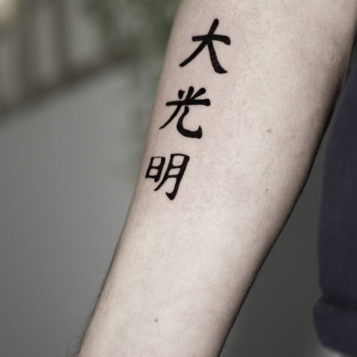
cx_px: 156
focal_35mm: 72
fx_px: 840
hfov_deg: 24.0
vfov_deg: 23.8
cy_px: 107
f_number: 3.2
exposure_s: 1/80
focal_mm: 50
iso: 1600
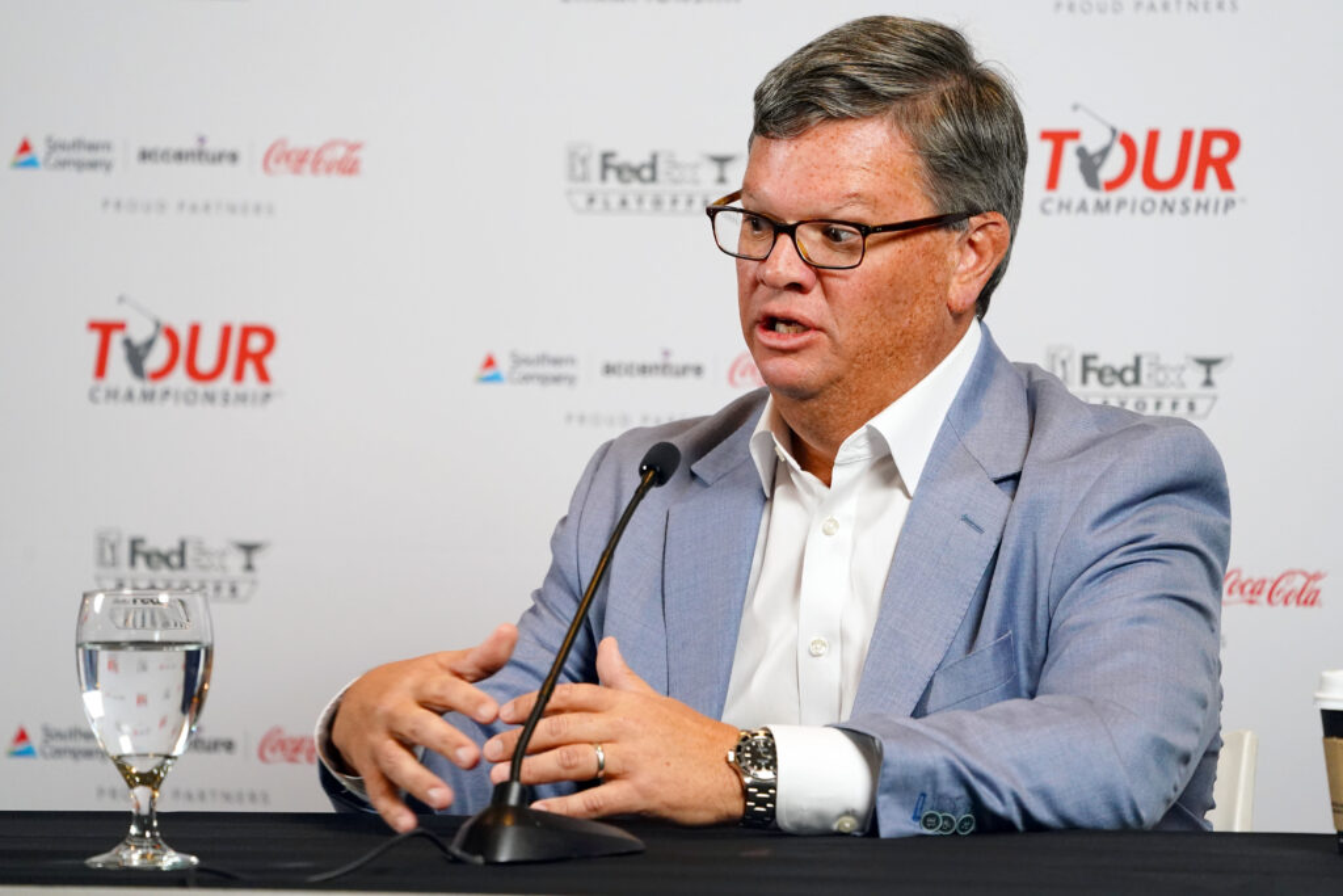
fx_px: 12424
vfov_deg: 4.1
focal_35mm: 333
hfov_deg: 6.2
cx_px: 672
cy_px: 448
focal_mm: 333
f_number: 5.6
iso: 4000
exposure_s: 1/320
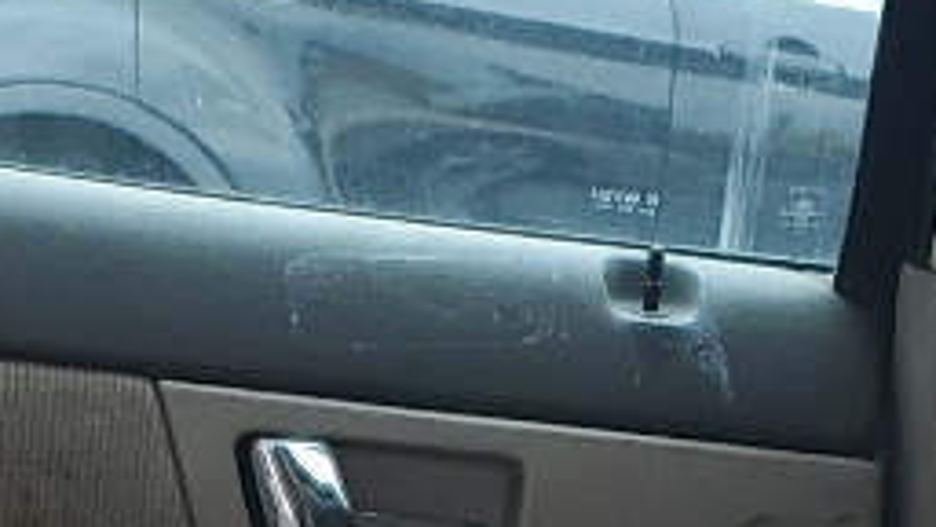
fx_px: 4393
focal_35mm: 177
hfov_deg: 12.1
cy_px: 1153
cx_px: 172
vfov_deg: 6.6
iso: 50
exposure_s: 1/179
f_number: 1.5
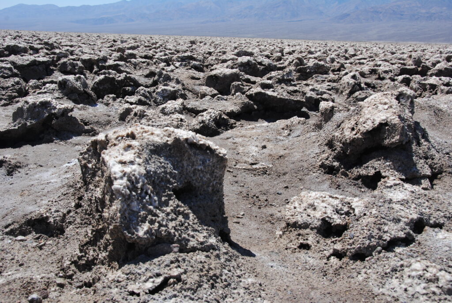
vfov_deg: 37.0
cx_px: 226
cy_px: 152
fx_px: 452
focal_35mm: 36
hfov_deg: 53.1
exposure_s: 1/250
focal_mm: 24
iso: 100
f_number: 8
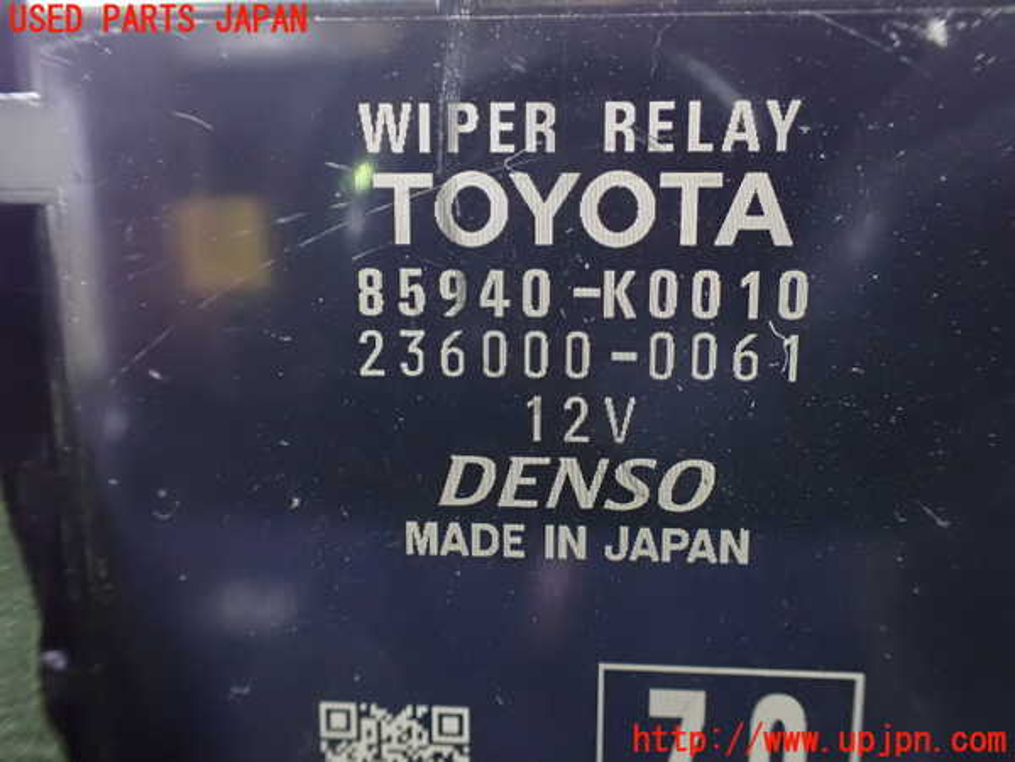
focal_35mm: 30
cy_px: 381
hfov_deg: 60.0
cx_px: 508
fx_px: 880
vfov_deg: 46.8
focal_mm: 5.4
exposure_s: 1/25
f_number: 2.3
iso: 1600
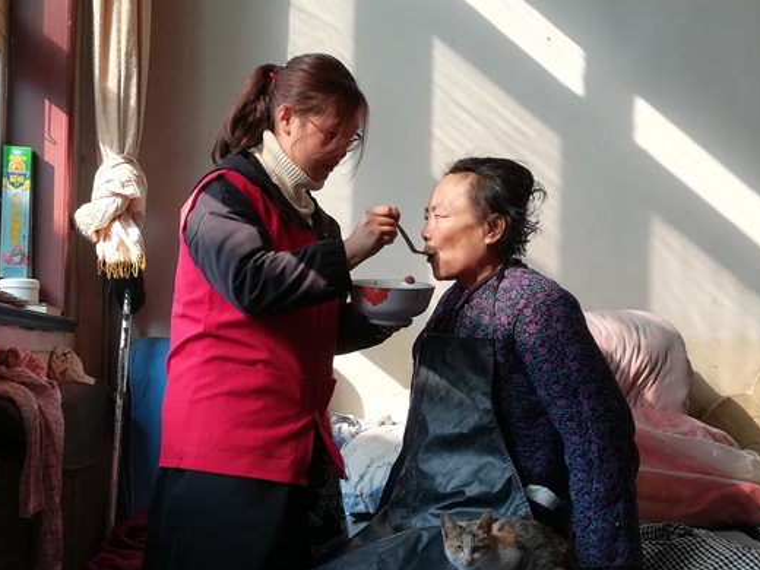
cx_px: 381
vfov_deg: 30.2
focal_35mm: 48
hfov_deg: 39.7
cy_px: 316
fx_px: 1054
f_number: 2.2
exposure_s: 1/100
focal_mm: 3.83
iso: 80
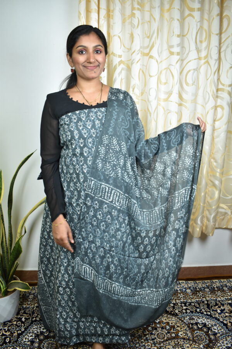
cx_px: 116
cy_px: 174
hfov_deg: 43.6
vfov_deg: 61.9
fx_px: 290
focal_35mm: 30
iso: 200
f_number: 4.5
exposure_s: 1/40
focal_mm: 20
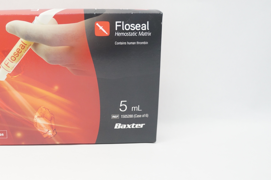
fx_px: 368
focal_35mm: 49
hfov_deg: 38.7
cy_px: 81
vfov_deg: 27.4
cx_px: 49
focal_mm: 18
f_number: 3.5
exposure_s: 1/80
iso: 400
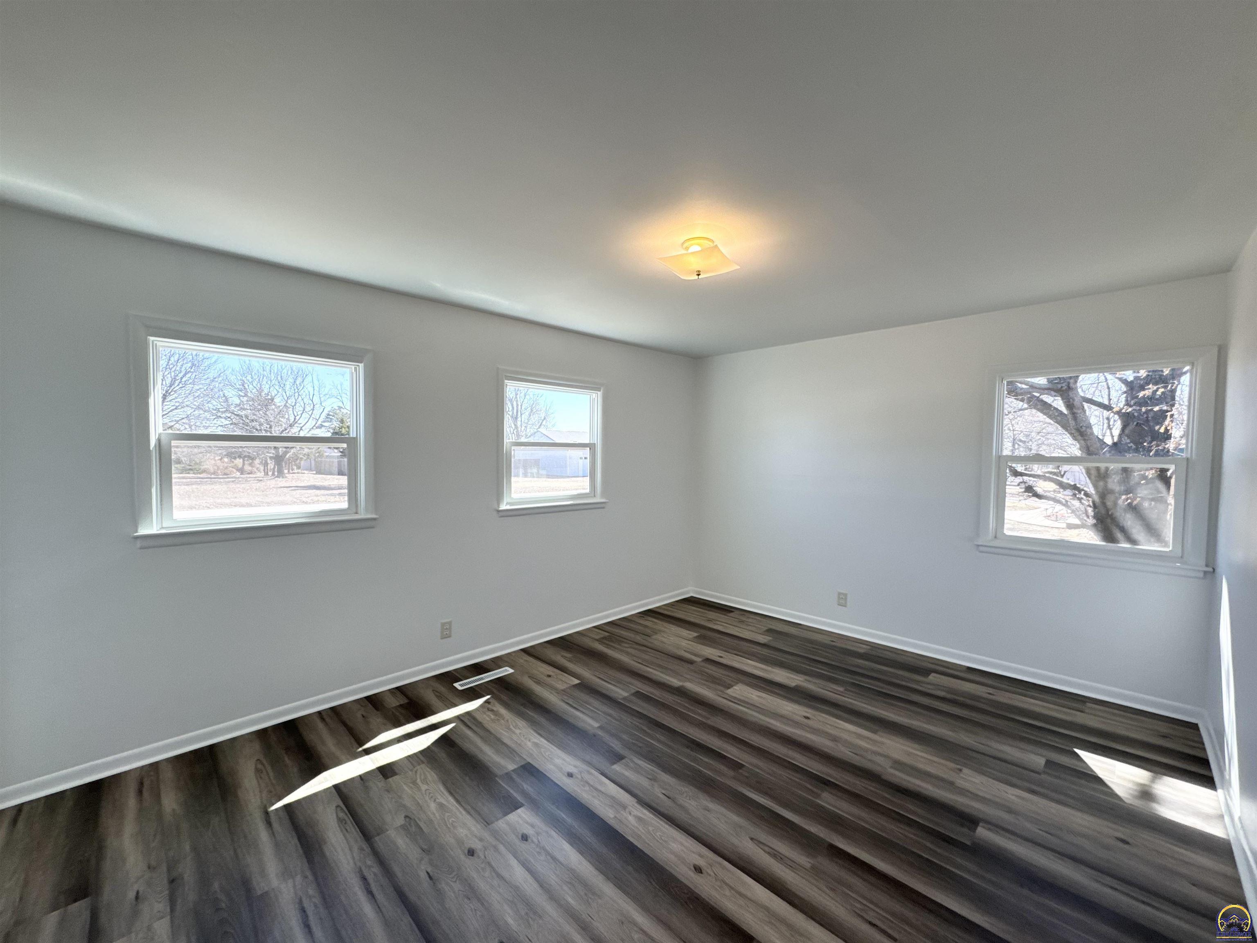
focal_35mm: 14
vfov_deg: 85.7
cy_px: 472
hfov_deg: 102.1
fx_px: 508
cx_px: 628
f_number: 2.2
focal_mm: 2.22
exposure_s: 1/139
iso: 40
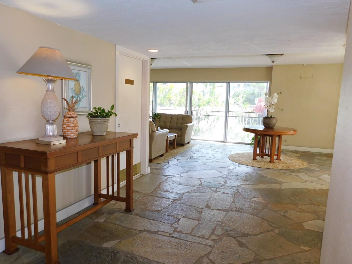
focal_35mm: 27
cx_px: 158
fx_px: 275
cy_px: 140
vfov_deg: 51.3
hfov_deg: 65.2
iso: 125
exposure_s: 1/30
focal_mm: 4
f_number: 3
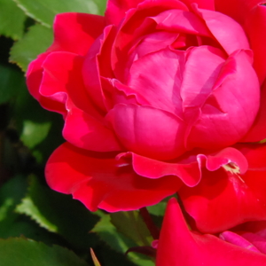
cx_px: 197
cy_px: 83
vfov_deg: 4.1
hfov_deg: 4.1
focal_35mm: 425
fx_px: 3696
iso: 800
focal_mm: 125
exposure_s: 1/200
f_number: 25
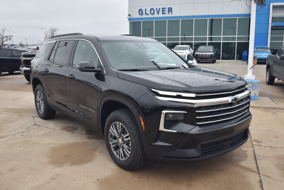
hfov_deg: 57.9
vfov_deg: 40.6
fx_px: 257
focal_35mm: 33
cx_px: 139
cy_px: 95
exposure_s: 1/250
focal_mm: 21
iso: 100
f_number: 4.5
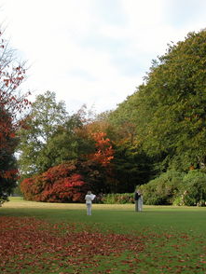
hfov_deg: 21.3
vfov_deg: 28.5
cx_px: 28
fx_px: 539
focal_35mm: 68
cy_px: 139
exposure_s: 1/131
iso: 100
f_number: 4.8
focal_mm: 12.7
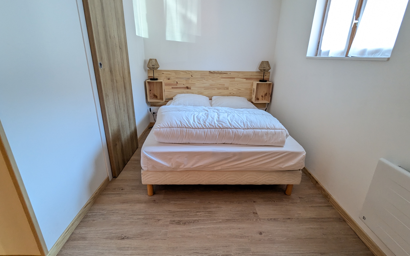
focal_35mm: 17
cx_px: 205
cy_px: 127
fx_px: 190
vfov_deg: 68.0
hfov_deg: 94.4
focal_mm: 2.35
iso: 265
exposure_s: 1/30
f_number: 2.2
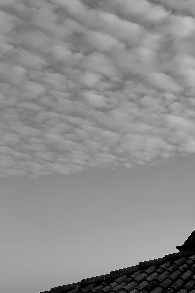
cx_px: 236
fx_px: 496
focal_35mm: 61
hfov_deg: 20.7
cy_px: 157
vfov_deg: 32.9
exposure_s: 1/120
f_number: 11
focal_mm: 24.7
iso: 160
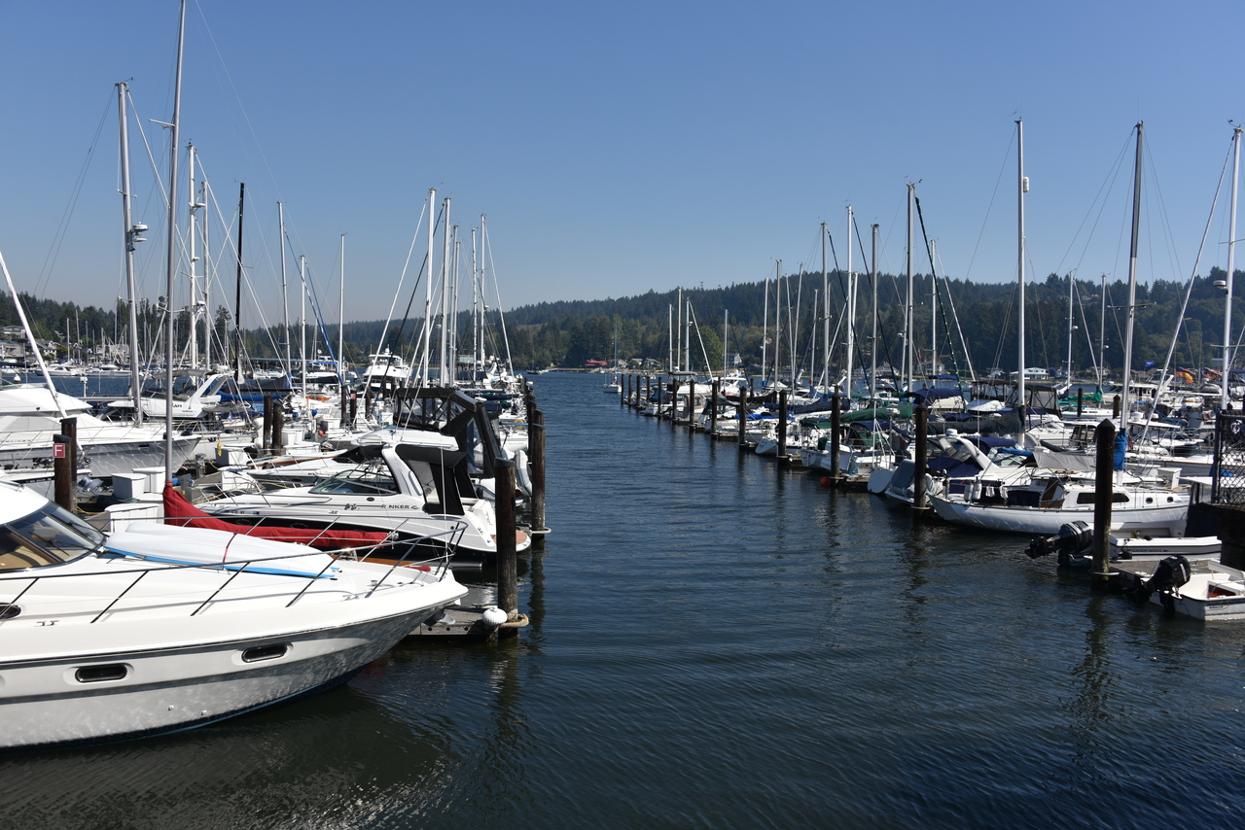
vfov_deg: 46.4
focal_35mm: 28
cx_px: 622
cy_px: 415
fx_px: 968
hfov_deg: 65.5
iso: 100
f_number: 9
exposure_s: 1/320
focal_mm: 28
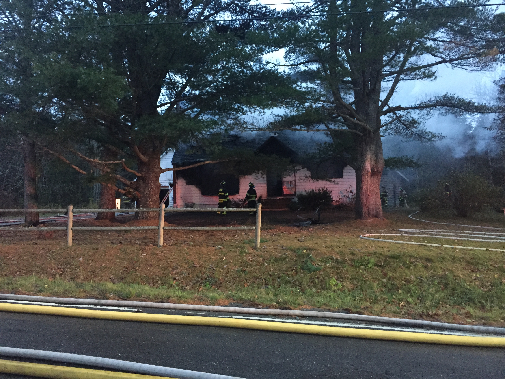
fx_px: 423
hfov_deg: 61.7
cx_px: 252
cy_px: 190
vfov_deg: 48.2
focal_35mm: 29
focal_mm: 4.15
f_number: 2.2
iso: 320
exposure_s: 1/15
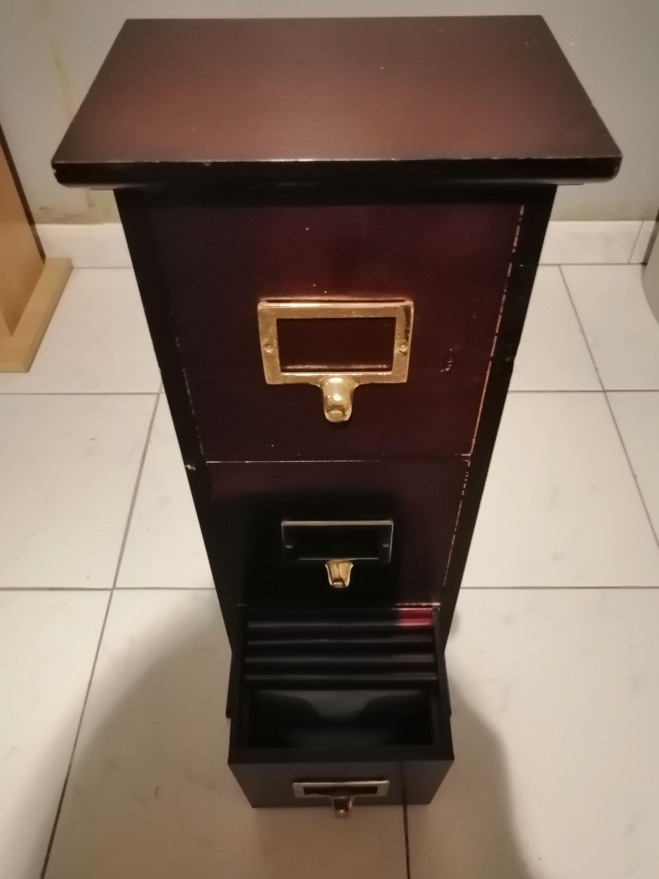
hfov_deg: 51.4
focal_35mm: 27
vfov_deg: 65.3
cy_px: 439
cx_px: 329
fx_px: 685
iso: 1000
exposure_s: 1/16.7
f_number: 1.8
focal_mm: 3.96
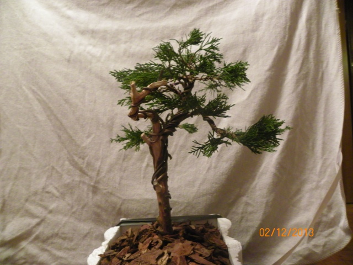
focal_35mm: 26
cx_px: 176
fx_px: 265
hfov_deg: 67.3
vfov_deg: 53.1
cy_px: 132
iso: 400
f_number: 2.8
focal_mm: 4.6
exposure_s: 1/13
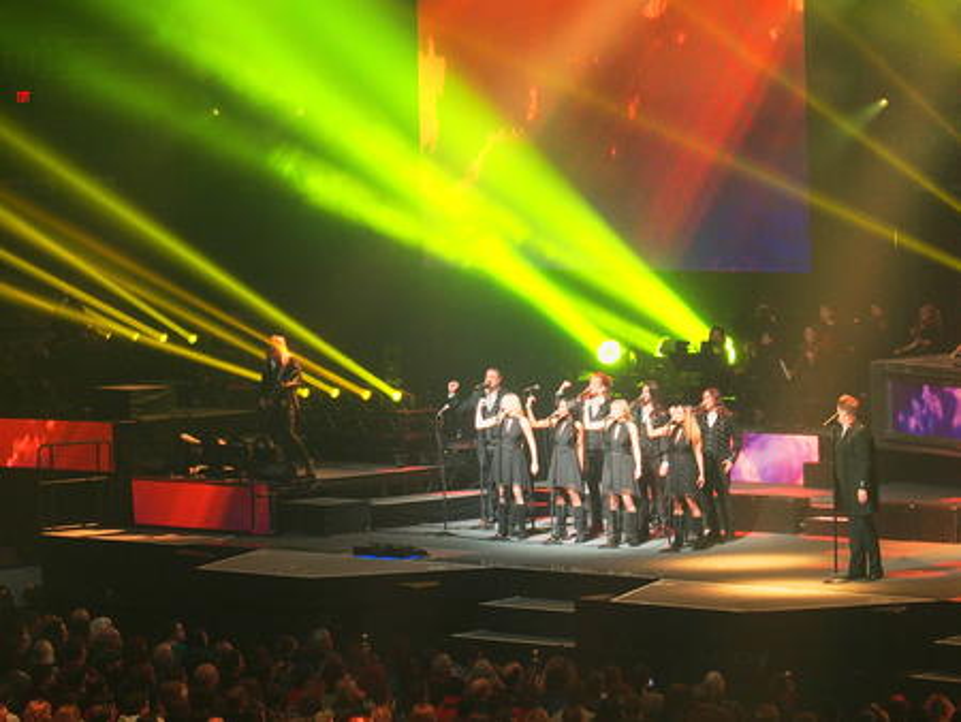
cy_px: 361
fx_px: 3750
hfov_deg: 14.6
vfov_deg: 11.0
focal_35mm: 135
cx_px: 480
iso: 320
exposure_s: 1/125
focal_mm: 28.8
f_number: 2.8
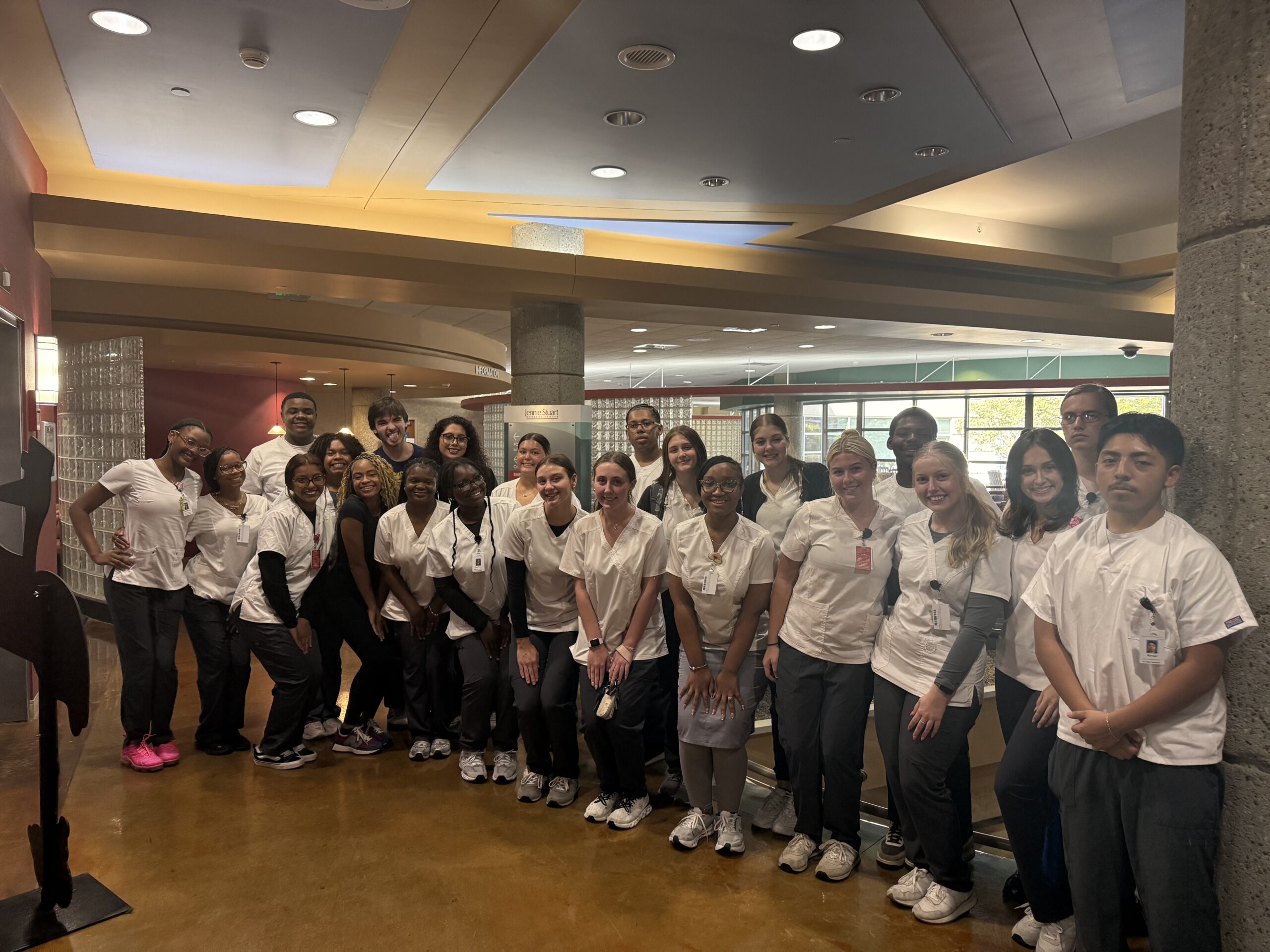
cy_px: 476
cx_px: 635
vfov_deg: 56.8
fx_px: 881
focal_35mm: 24
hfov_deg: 71.6
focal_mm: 6.76
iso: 320
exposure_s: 1/120
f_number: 1.78
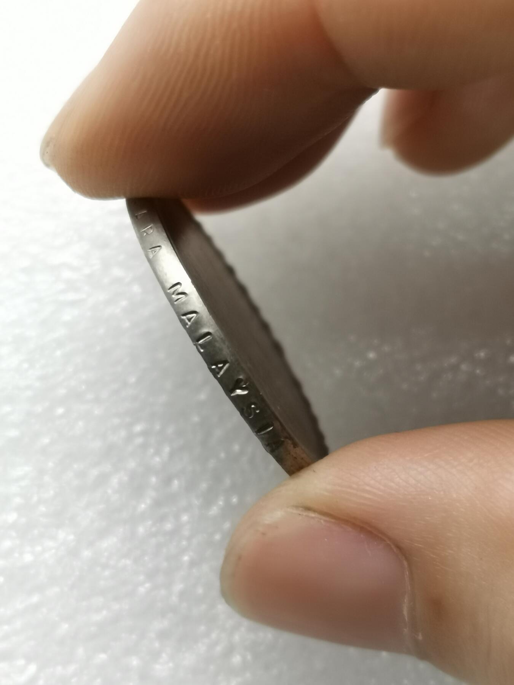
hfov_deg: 20.2
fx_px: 1445
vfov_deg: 26.7
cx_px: 257
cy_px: 342
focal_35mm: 73
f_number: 1.6
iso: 125
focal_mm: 5.56
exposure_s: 1/100
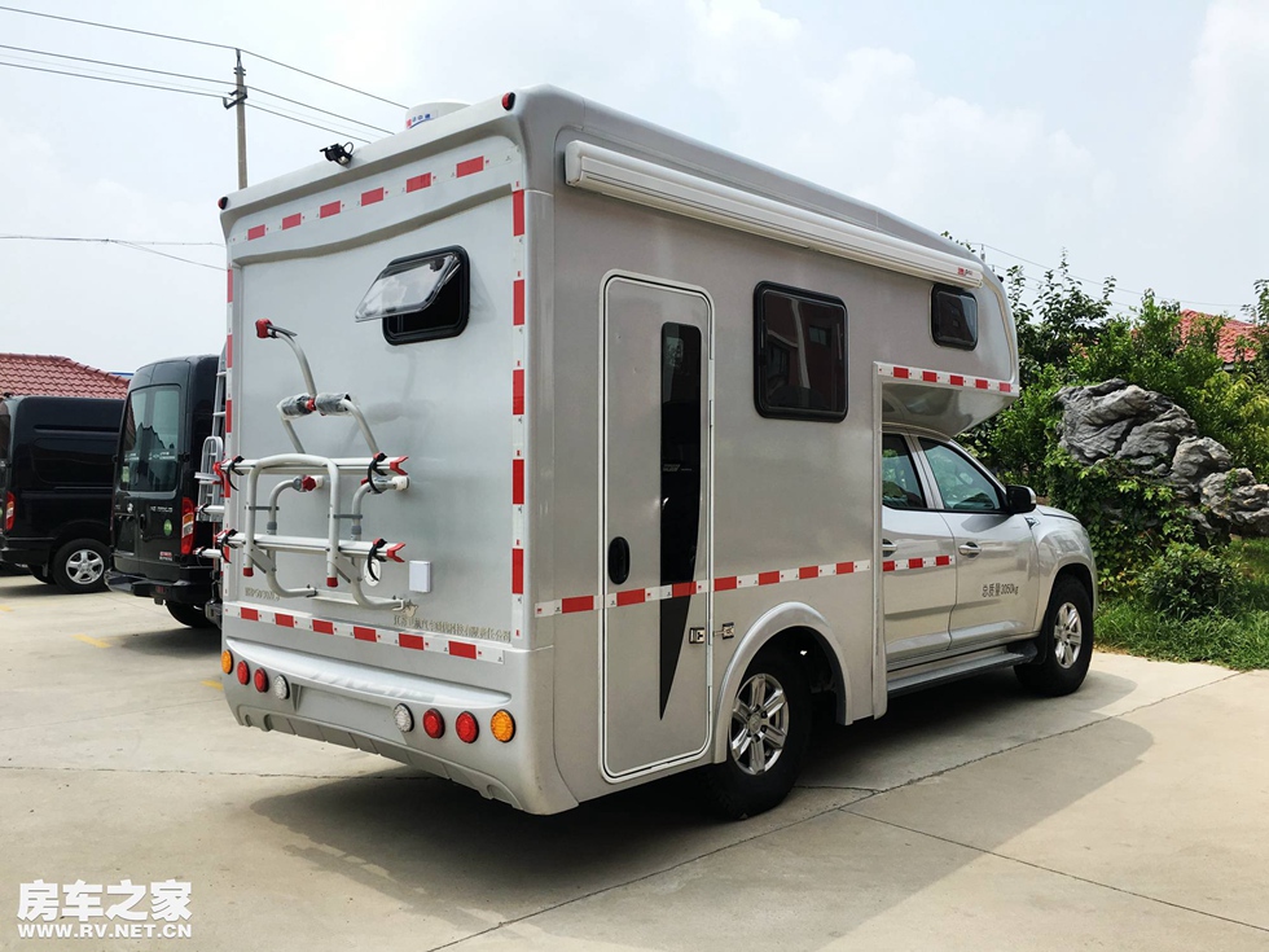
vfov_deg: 48.2
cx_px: 634
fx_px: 1063
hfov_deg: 61.7
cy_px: 476
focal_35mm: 29
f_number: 2.2
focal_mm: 4.15
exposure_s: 1/1183
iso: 25
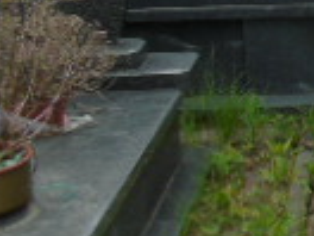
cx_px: 649
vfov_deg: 10.5
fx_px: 1279
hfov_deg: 12.2
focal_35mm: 141
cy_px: 60
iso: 80
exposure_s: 1/640
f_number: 3.6
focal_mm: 5.2
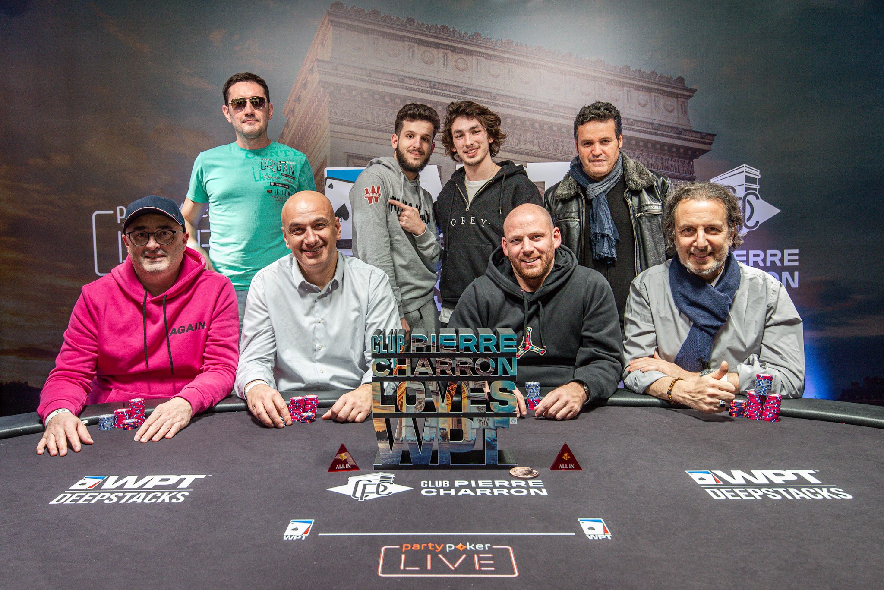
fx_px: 614
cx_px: 442
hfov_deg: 71.5
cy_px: 295
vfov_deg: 51.3
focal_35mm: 25
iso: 1600
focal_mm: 25
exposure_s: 1/60
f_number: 5.6
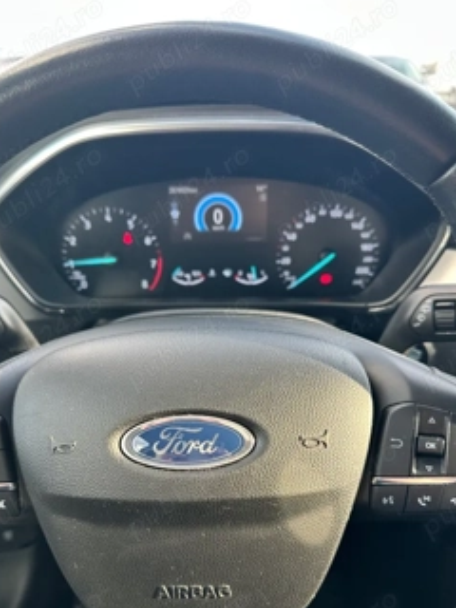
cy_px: 365
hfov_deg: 46.8
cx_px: 226
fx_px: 527
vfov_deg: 59.5
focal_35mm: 30
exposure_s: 1/121
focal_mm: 6.86
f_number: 1.78
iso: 100
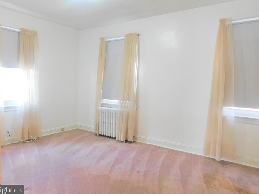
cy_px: 91
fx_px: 187
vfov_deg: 54.8
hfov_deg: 69.4
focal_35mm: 25
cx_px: 131
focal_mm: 4
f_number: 3
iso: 320
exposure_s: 1/30
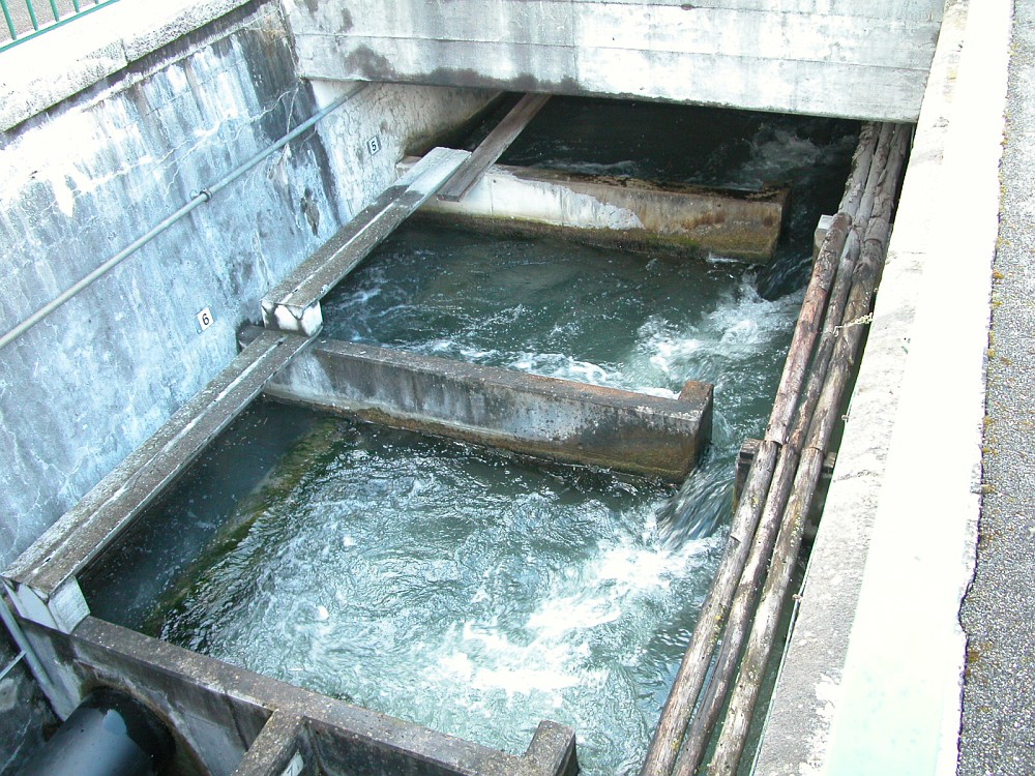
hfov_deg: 52.6
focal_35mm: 35
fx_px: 1046
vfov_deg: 40.7
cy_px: 388
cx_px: 518
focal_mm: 8.9
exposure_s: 1/59.4
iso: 200
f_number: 2.8
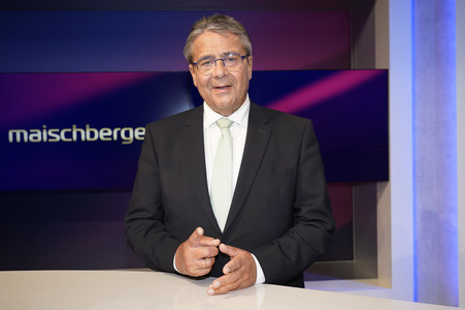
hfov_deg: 54.5
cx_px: 232
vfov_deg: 37.8
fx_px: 452
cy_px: 155
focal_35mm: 35
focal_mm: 35
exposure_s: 1/160
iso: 2000
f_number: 5
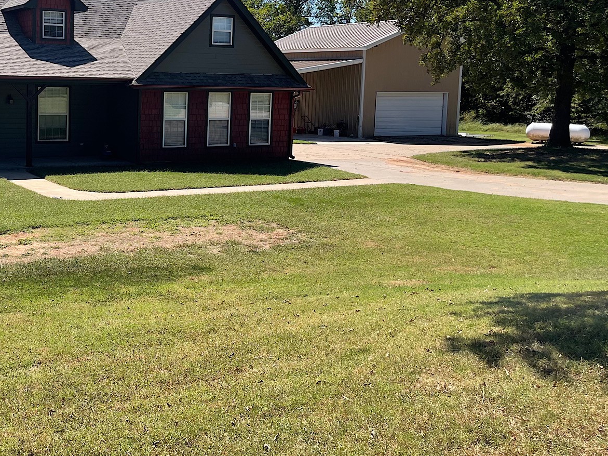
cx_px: 125
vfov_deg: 34.8
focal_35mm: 41
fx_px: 720
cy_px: 155
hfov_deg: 43.7
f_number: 1.6
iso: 32
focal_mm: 5.1
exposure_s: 1/3086
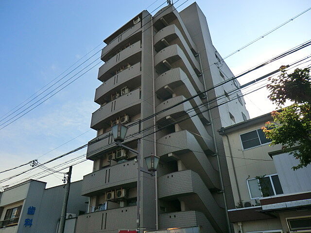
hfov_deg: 71.6
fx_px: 216
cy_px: 116
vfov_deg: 56.8
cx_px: 156
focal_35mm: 24
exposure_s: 1/250
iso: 80
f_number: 7.5
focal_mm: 4.3
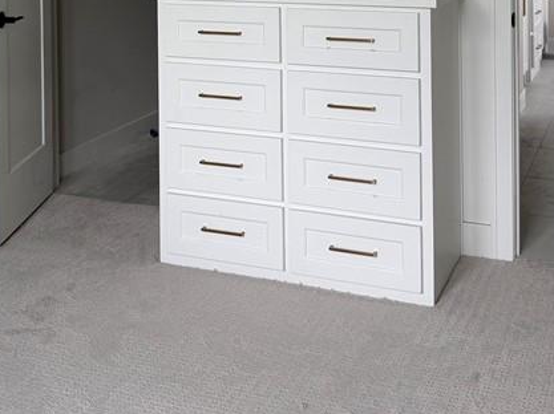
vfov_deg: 22.9
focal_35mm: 59
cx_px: 225
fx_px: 943
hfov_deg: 32.6
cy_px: -70
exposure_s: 1/121
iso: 80
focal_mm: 6.76
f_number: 1.78
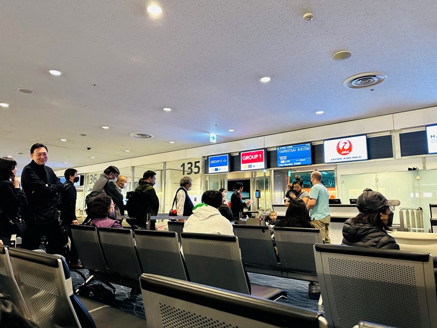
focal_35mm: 24
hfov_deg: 71.6
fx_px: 303
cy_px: 164
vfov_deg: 56.8
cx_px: 218
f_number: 1.78
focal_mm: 6.86
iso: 800
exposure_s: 1/50
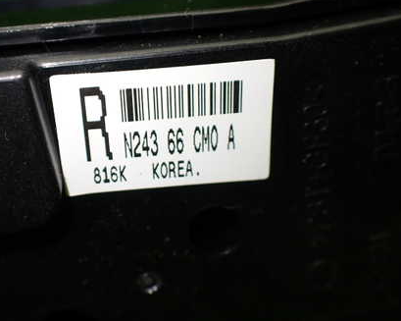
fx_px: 510
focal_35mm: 43
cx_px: 144
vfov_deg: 34.9
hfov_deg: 42.5
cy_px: 154
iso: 200
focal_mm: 5.4
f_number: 2.3
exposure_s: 1/125
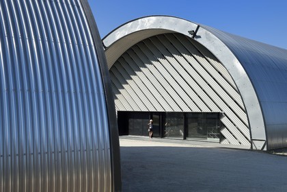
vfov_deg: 29.2
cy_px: 96
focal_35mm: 46
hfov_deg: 42.7
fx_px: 367
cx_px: 144
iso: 200
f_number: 13
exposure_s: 1/320
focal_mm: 46
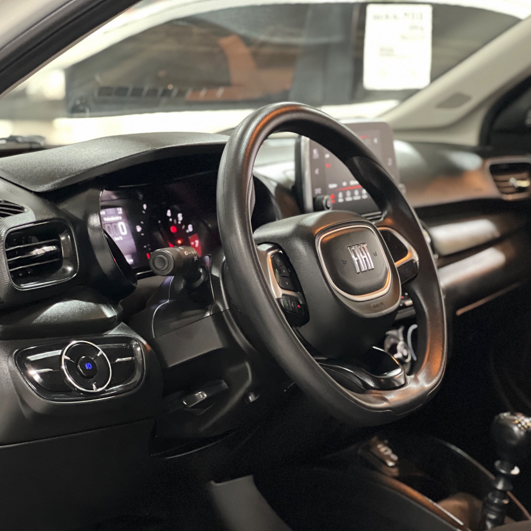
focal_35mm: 91
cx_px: 326
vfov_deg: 19.1
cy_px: 266
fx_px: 1579
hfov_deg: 19.1
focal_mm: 9
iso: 800
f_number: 2.8
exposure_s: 1/15
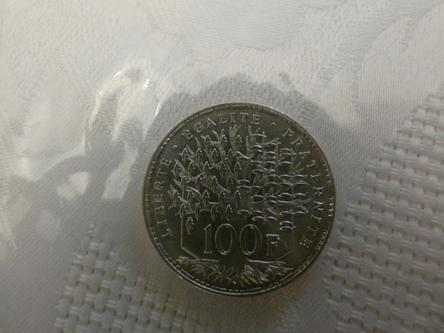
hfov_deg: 81.7
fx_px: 257
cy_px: 166
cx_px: 222
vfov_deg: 66.0
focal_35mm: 20
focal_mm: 3.6
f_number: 2.8
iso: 1250
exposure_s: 1/60
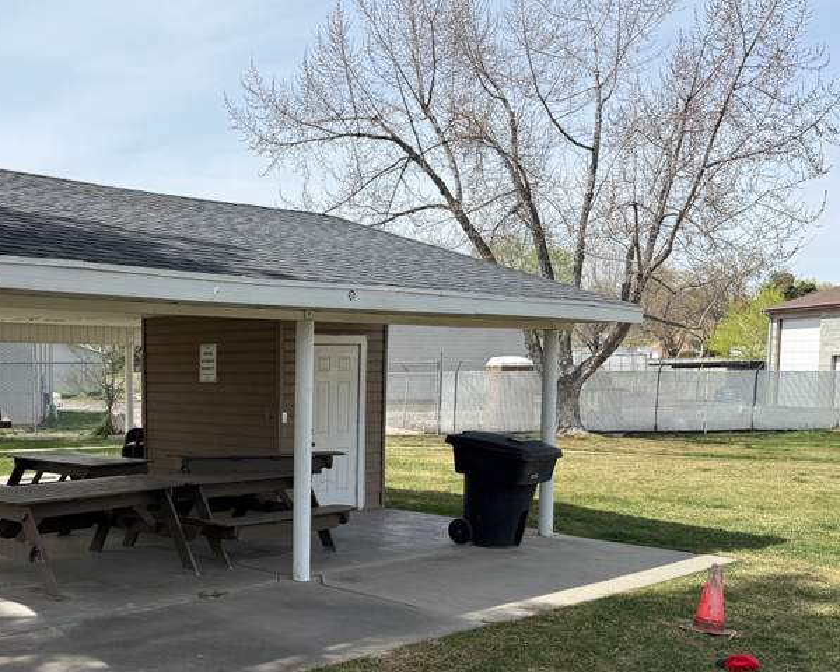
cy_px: 448
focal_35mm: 40
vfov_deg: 36.9
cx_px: 169
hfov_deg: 43.7
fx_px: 994
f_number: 1.78
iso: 80
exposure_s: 1/3584
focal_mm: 6.76
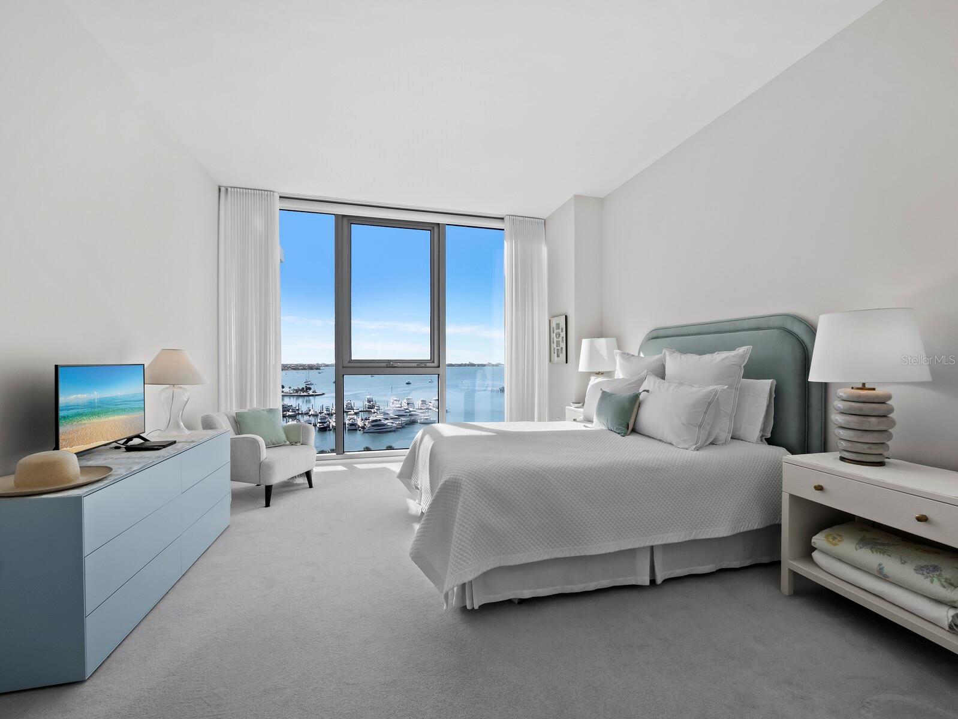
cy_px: 360
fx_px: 388
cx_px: 479
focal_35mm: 14
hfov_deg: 102.0
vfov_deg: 85.7
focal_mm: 7
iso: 320
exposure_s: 1/40
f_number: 11
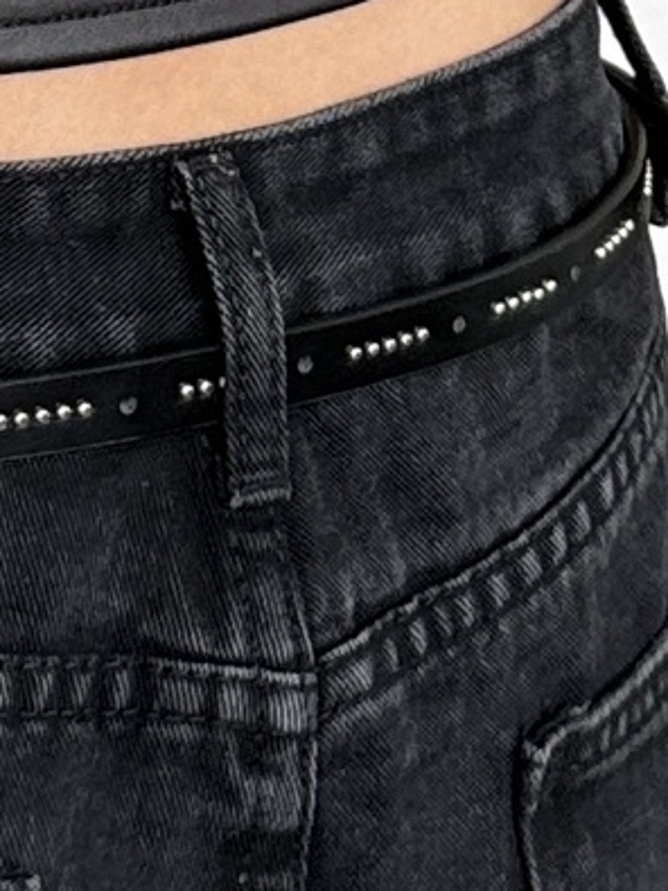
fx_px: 3759
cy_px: 126
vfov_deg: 13.4
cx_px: -151
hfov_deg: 10.0
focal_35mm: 146
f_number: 1.78
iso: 80
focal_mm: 6.76
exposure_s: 1/338
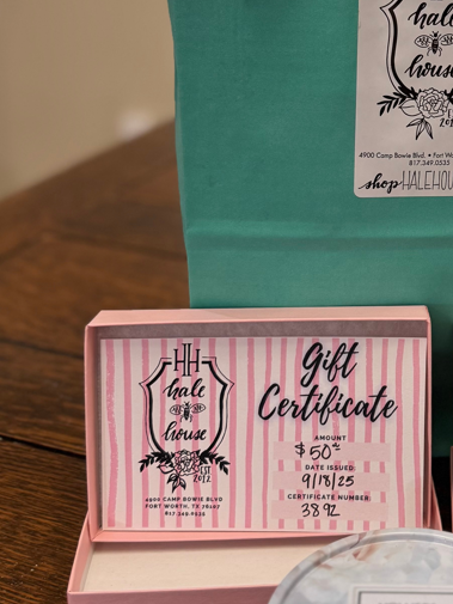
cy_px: 188
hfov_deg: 24.8
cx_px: 426
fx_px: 994
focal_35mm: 57
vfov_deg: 33.4
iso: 160
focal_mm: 6.76
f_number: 1.78
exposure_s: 1/60
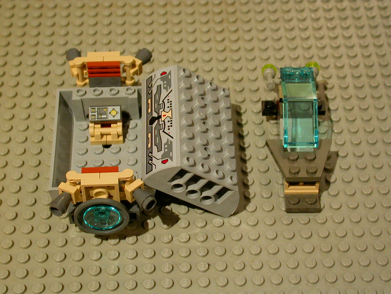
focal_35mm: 78
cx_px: 196
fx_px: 881
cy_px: 147
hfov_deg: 25.0
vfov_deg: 18.9
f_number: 3.5
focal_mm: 16.2
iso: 100
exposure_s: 1/4.4
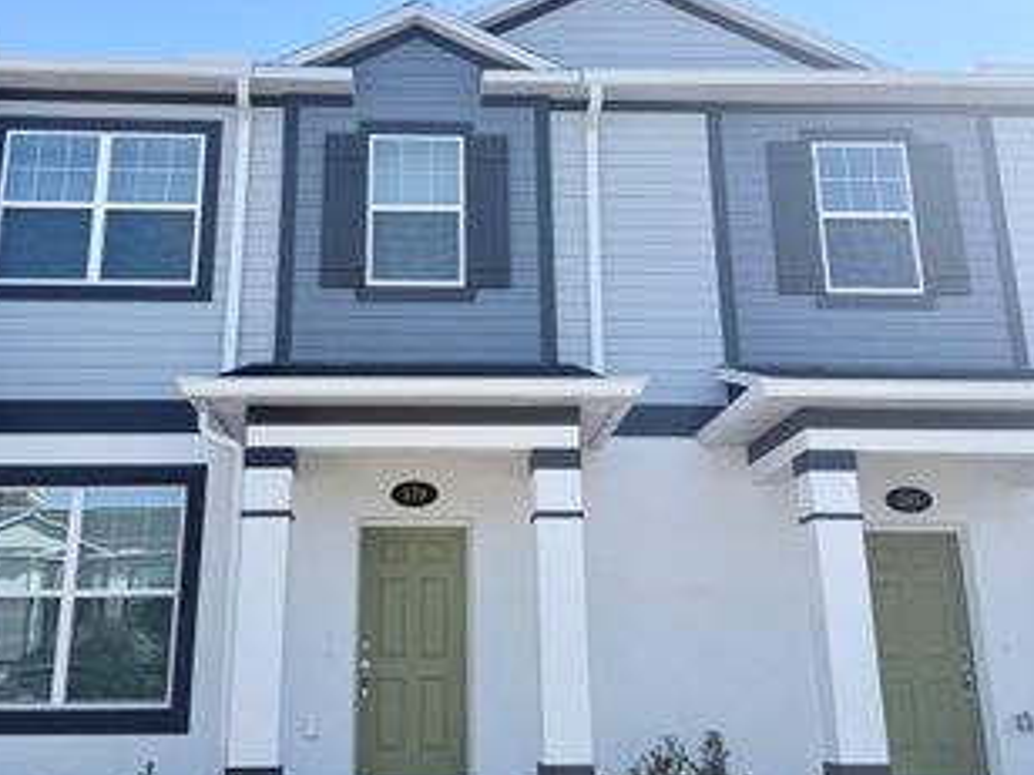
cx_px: 436
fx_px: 1165
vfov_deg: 36.6
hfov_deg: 47.7
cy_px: 294
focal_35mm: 39
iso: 80
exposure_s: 1/3584
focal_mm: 6.76
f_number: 1.78
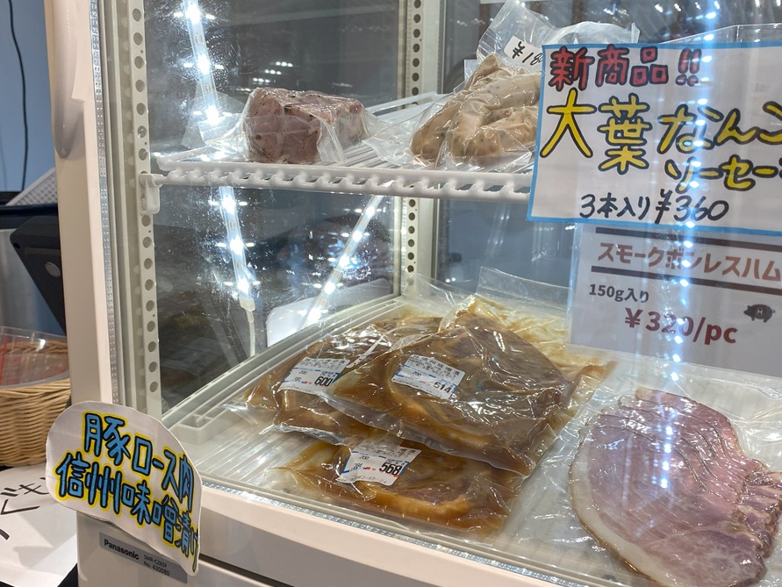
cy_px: 347
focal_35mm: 35
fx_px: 791
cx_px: 398
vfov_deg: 40.6
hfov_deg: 52.6
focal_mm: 4.25
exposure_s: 1/100
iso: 50
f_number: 1.8
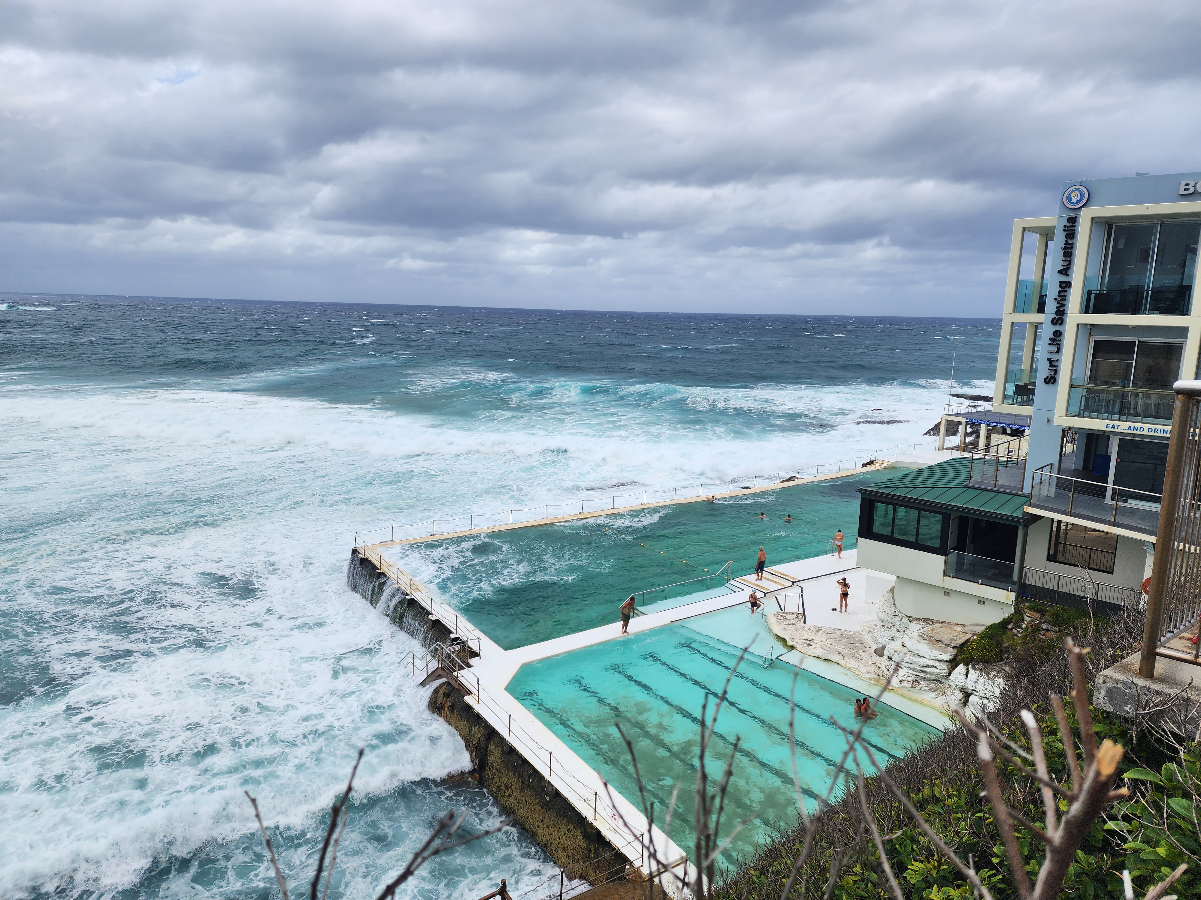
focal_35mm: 23
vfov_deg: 58.9
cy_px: 450
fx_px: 798
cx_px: 600
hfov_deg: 73.9
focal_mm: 6.4
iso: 12
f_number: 1.8
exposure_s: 1/2531
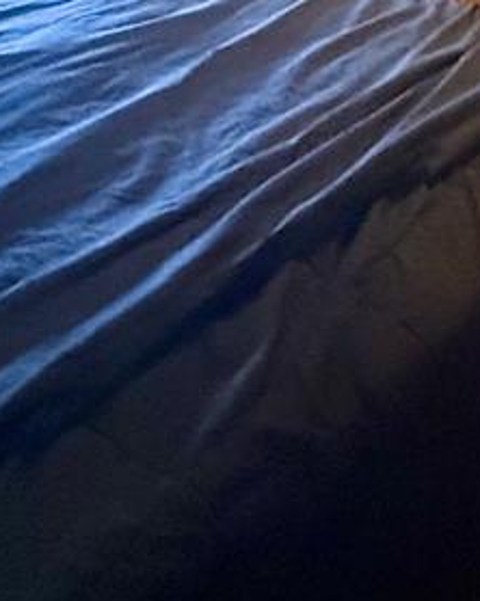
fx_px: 1049
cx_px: 445
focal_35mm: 59
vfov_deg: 22.5
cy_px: -415
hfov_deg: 24.9
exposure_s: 1/60
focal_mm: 2.22
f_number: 2.2
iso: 640
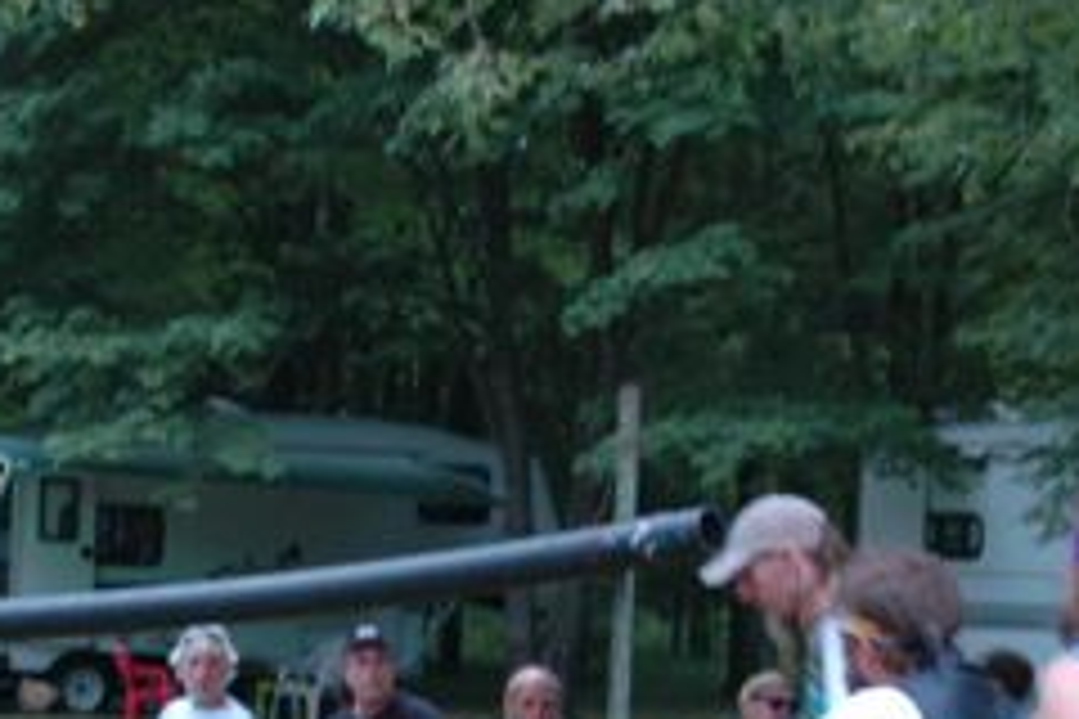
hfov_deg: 12.5
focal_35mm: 163
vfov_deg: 8.4
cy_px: 831
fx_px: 4881
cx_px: 103
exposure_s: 1/25
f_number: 4
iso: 200
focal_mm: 29
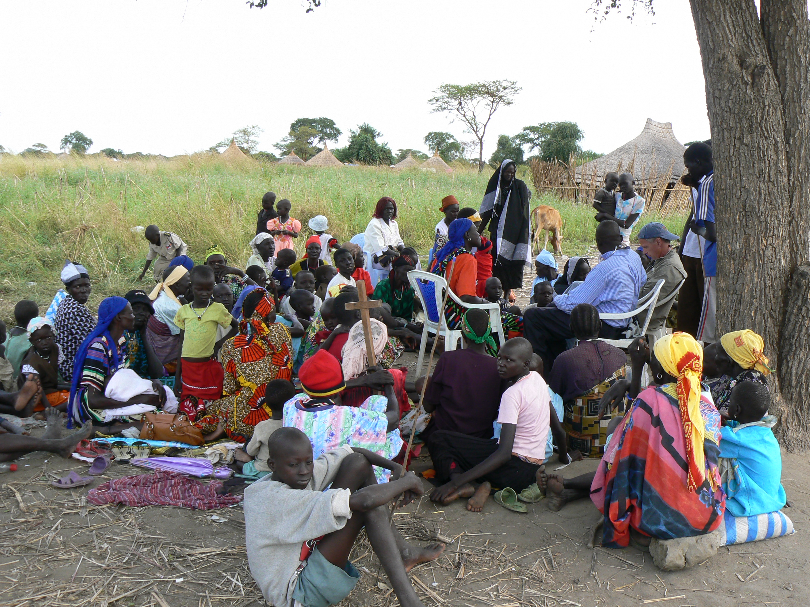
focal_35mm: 41
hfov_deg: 45.8
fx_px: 959
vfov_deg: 35.1
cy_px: 304
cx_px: 405
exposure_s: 1/125
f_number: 5
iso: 80
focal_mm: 6.9
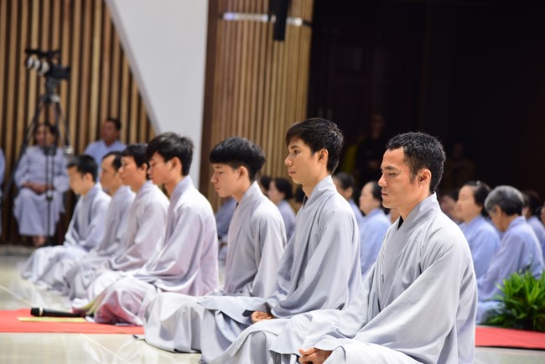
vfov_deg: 11.4
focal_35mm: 120
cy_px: 182
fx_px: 1817
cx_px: 272
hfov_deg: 17.1
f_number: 4.5
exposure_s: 1/50
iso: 1000
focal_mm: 120
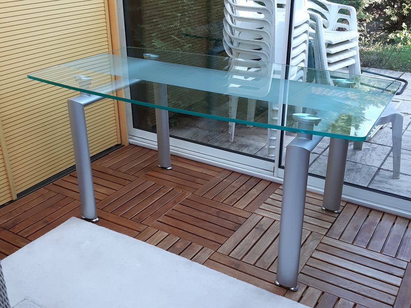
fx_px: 321
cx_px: 206
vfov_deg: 51.4
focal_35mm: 27
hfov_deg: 65.3
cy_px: 154
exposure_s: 1/100
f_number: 1.7
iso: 80
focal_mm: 3.93
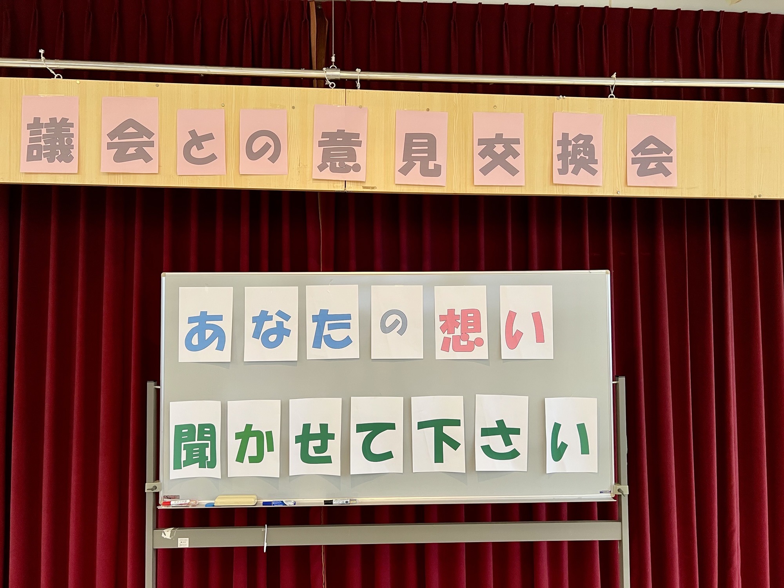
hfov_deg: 67.3
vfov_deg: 53.1
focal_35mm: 26
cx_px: 392
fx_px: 589
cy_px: 294
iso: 80
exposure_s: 1/60
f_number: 1.5
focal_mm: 5.7
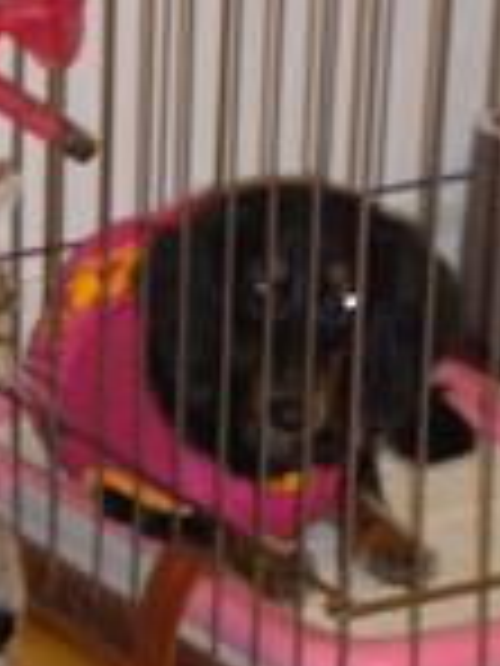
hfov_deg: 6.3
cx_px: 72
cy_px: 421
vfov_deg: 8.4
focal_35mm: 236
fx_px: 4545
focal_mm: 17.3
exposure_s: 1/60
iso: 800
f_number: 5.7
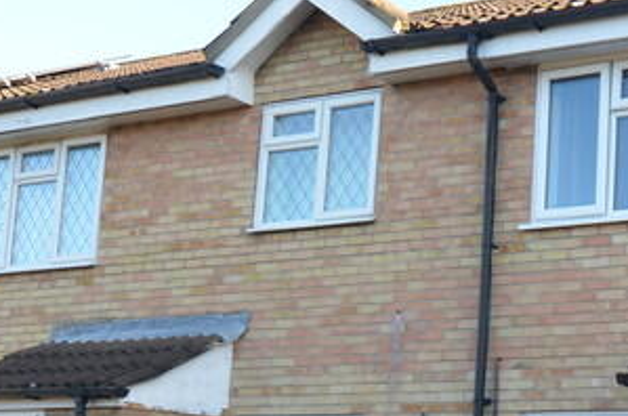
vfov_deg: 19.8
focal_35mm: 67
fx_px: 1161
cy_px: 393
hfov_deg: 26.9
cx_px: 744
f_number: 6.3
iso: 200
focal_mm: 13
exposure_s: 1/160
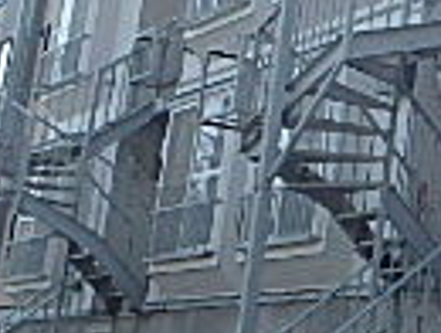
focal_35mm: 103
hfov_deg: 16.3
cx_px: 770
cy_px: 44
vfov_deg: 14.3
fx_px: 1315
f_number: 3.5
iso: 125
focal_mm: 3.7
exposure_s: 1/800
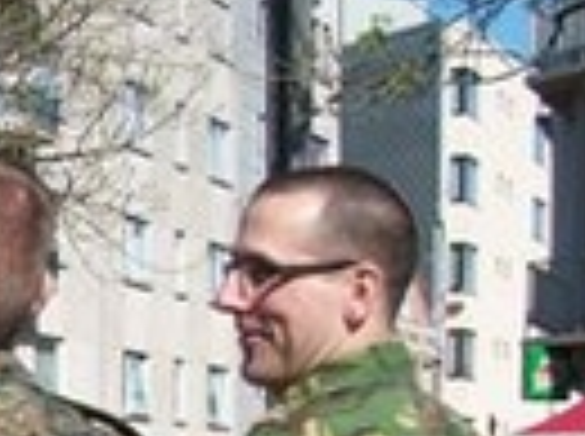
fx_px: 2497
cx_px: -536
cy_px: 814
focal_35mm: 148
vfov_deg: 9.5
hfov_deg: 12.1
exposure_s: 1/160
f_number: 8.8
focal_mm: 5.7
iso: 80
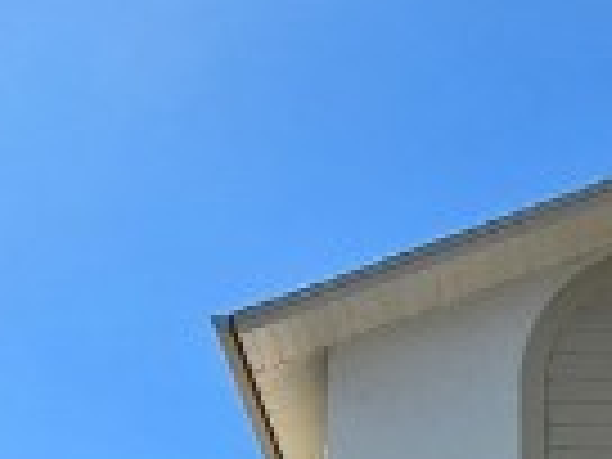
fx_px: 1733
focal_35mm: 98
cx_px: 792
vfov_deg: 11.7
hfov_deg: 18.6
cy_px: 1174
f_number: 2.2
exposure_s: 1/2099
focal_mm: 2.2
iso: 50
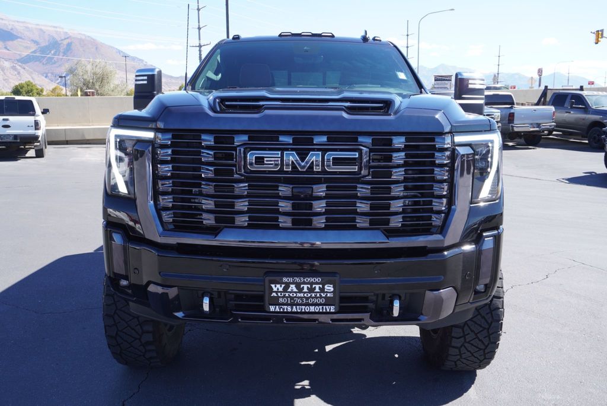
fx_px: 531
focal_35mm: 32
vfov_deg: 41.8
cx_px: 304
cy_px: 203
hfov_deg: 59.5
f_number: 7.1
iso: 100
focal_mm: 21
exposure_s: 1/100
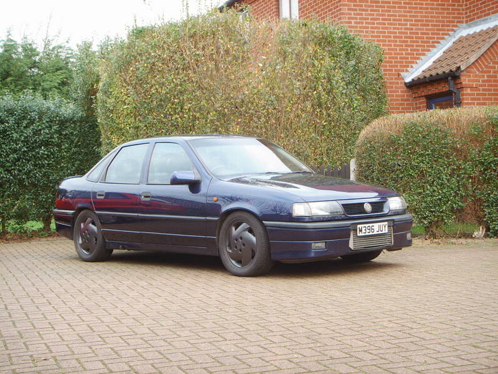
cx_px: 249
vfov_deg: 24.4
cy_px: 187
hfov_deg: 32.2
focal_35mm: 60
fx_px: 863
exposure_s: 1/90
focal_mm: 10.2
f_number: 3.9
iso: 60
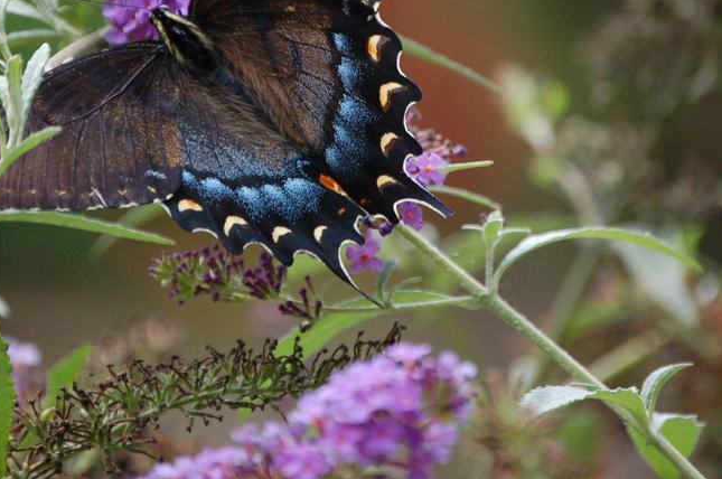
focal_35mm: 405
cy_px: 156
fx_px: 8107
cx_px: 377
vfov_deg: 3.4
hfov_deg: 5.1
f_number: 5.3
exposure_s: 1/500
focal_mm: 165
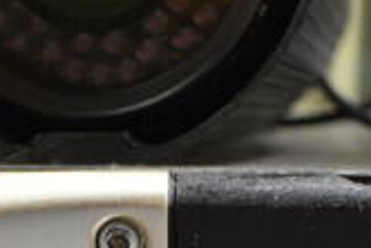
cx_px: 188
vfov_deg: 12.6
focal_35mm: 99
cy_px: 454
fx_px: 1021
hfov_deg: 20.6
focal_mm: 18
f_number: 3.5
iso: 3200
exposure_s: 1/40
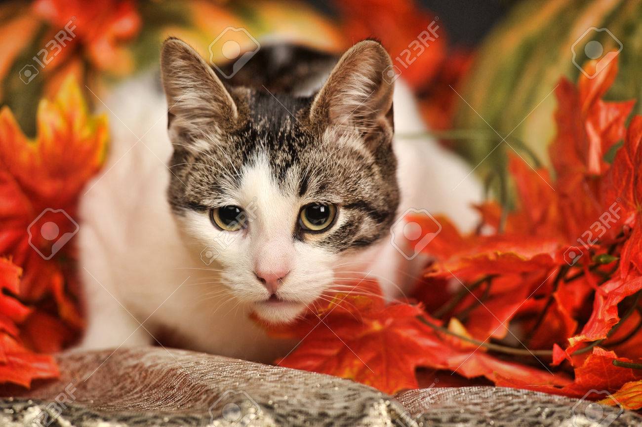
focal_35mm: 200
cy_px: 214
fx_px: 3564
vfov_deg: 6.9
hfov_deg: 10.3
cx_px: 321
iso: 400
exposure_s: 1/160
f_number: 7.1
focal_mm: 200
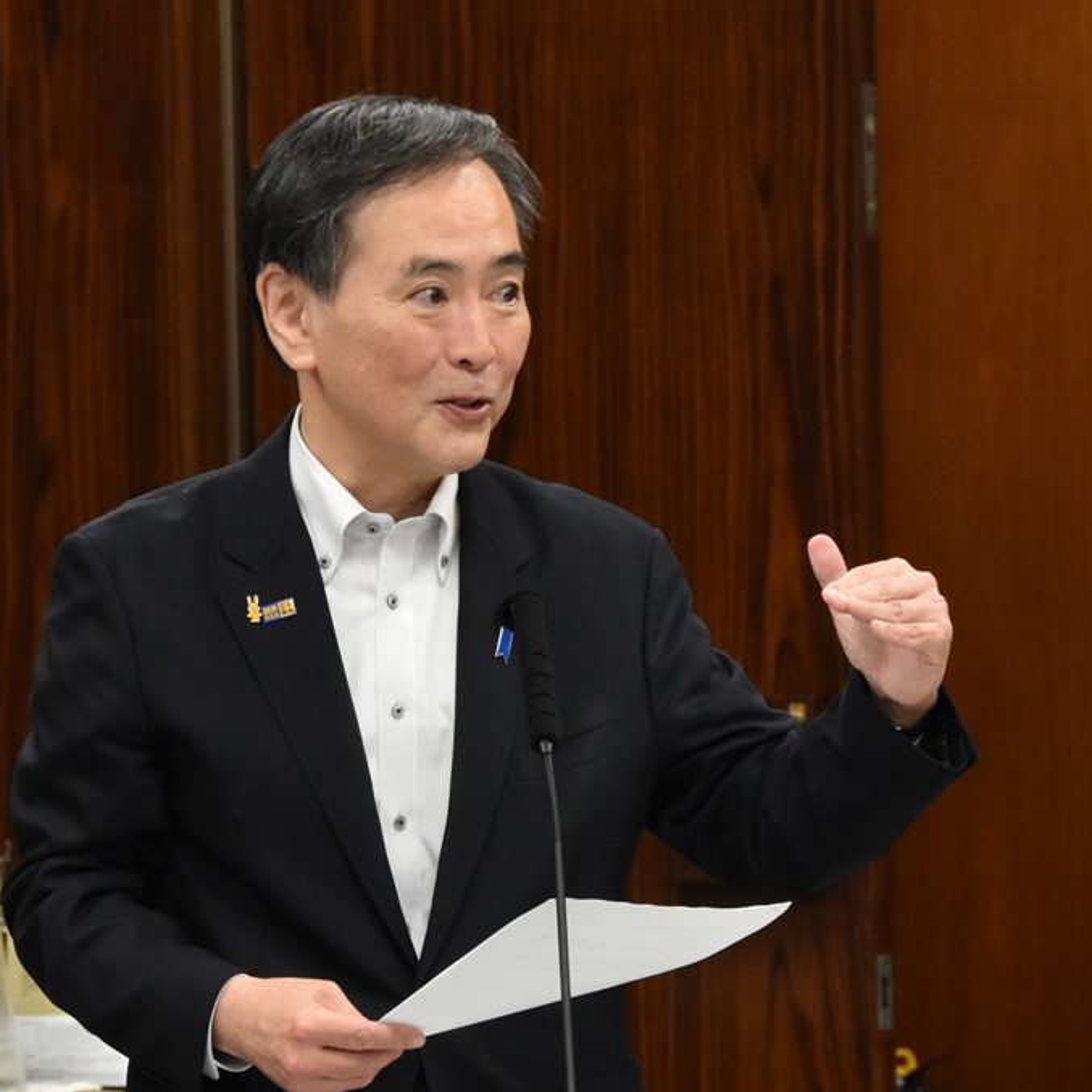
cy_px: 547
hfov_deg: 11.1
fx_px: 5639
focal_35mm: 158
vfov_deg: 11.1
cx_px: 426
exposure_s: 1/200
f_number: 6.3
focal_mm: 82
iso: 2500
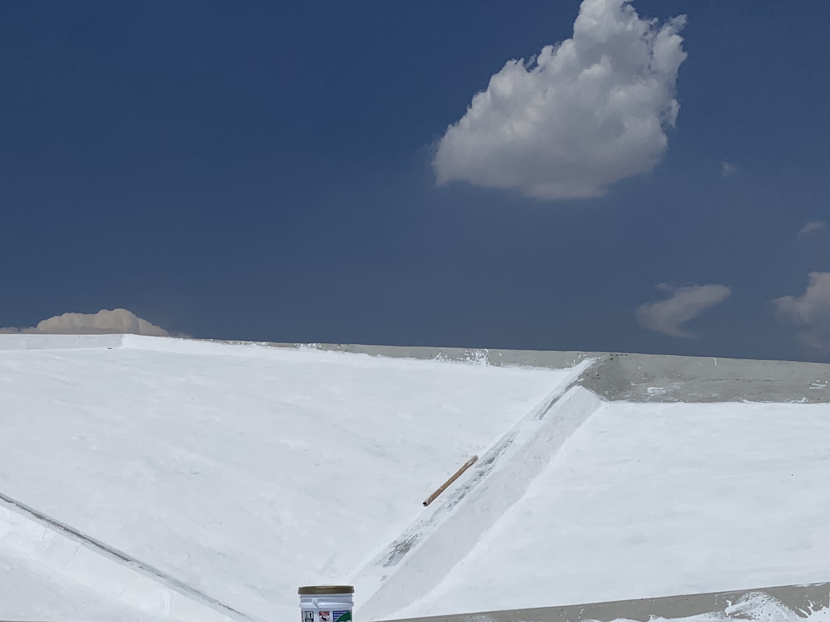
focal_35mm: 50
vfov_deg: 28.6
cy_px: 483
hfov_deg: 37.9
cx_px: 299
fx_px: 1199
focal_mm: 4.25
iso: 32
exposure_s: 1/17857
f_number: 1.8
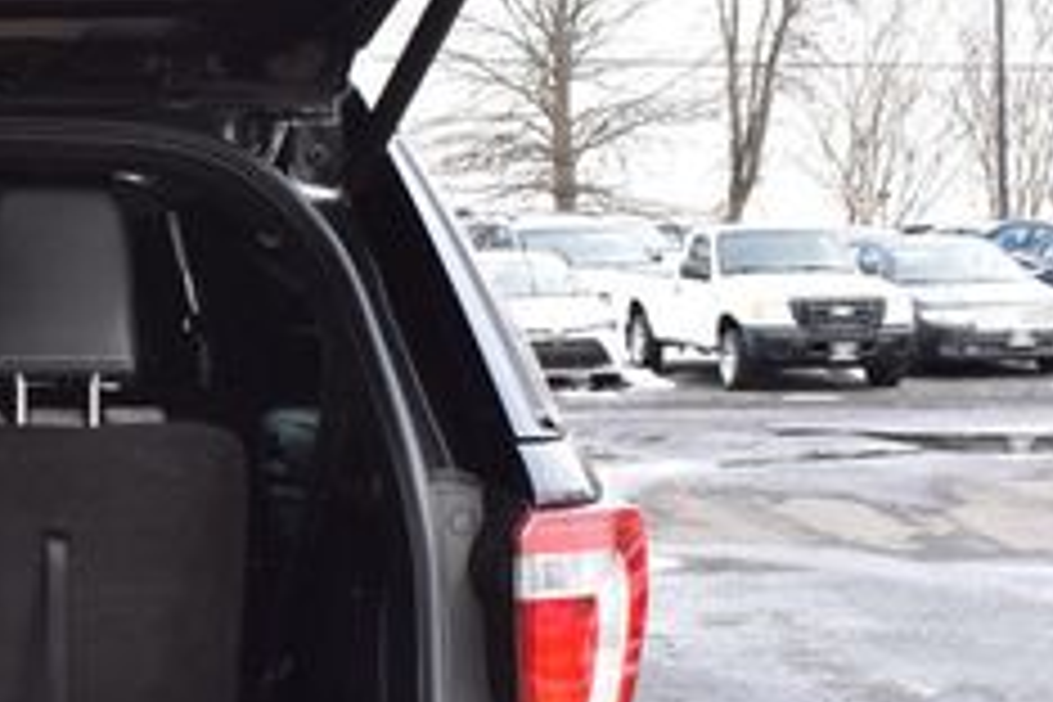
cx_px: -153
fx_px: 2398
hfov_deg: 23.0
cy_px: 414
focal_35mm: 82
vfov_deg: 16.6
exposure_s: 1/125
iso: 400
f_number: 9
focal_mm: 20
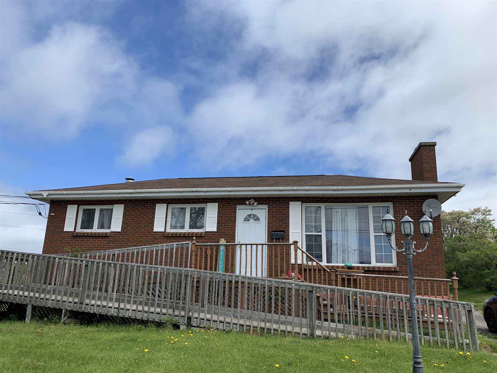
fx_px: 373
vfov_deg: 53.1
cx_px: 248
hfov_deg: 67.3
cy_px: 186
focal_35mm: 26
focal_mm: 4.25
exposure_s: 1/2915
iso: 25
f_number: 1.8
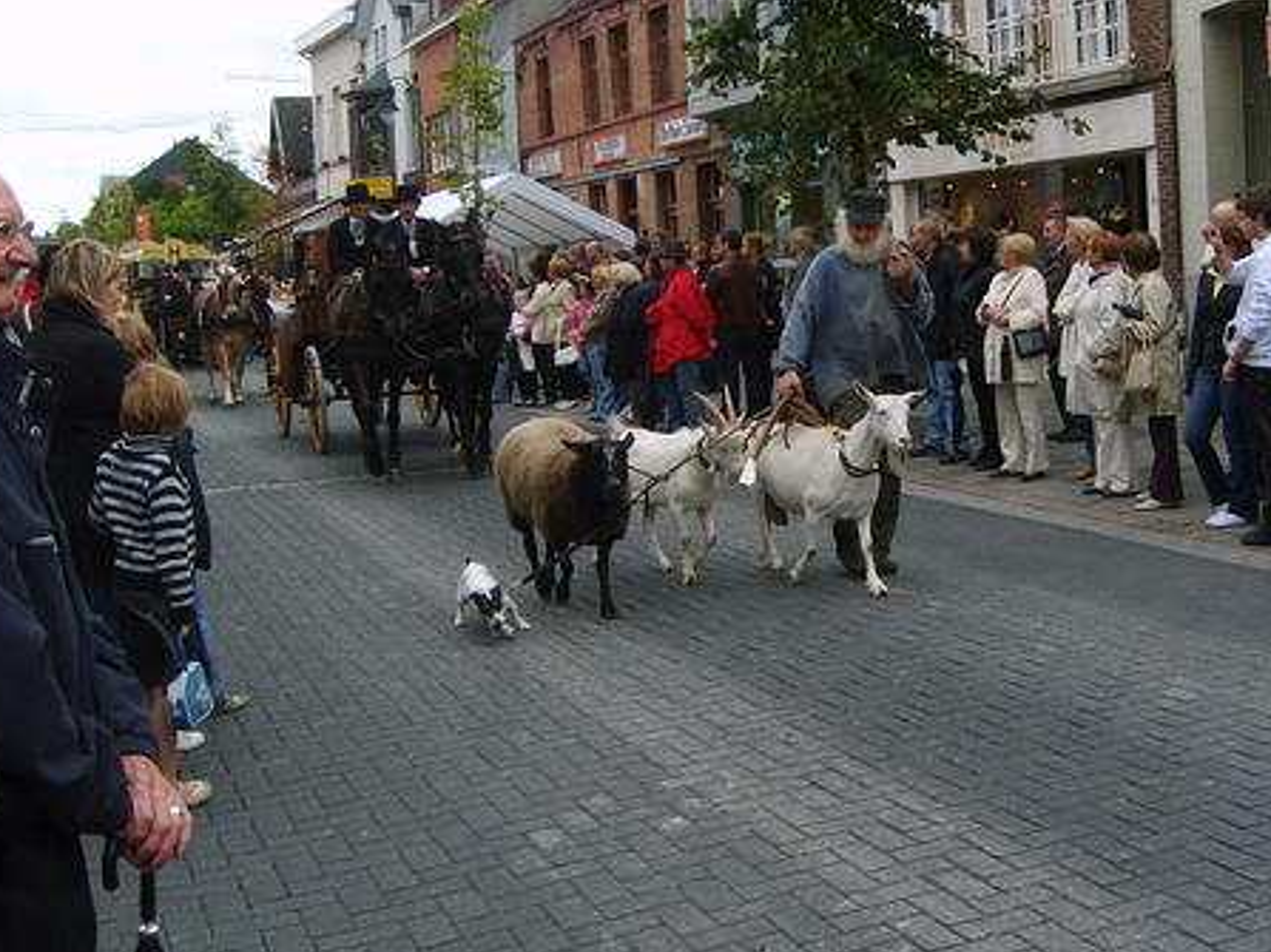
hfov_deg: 40.1
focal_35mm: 47
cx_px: 810
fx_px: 1725
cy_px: 364
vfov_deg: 30.7
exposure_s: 1/350
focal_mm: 5.8
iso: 50
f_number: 2.8
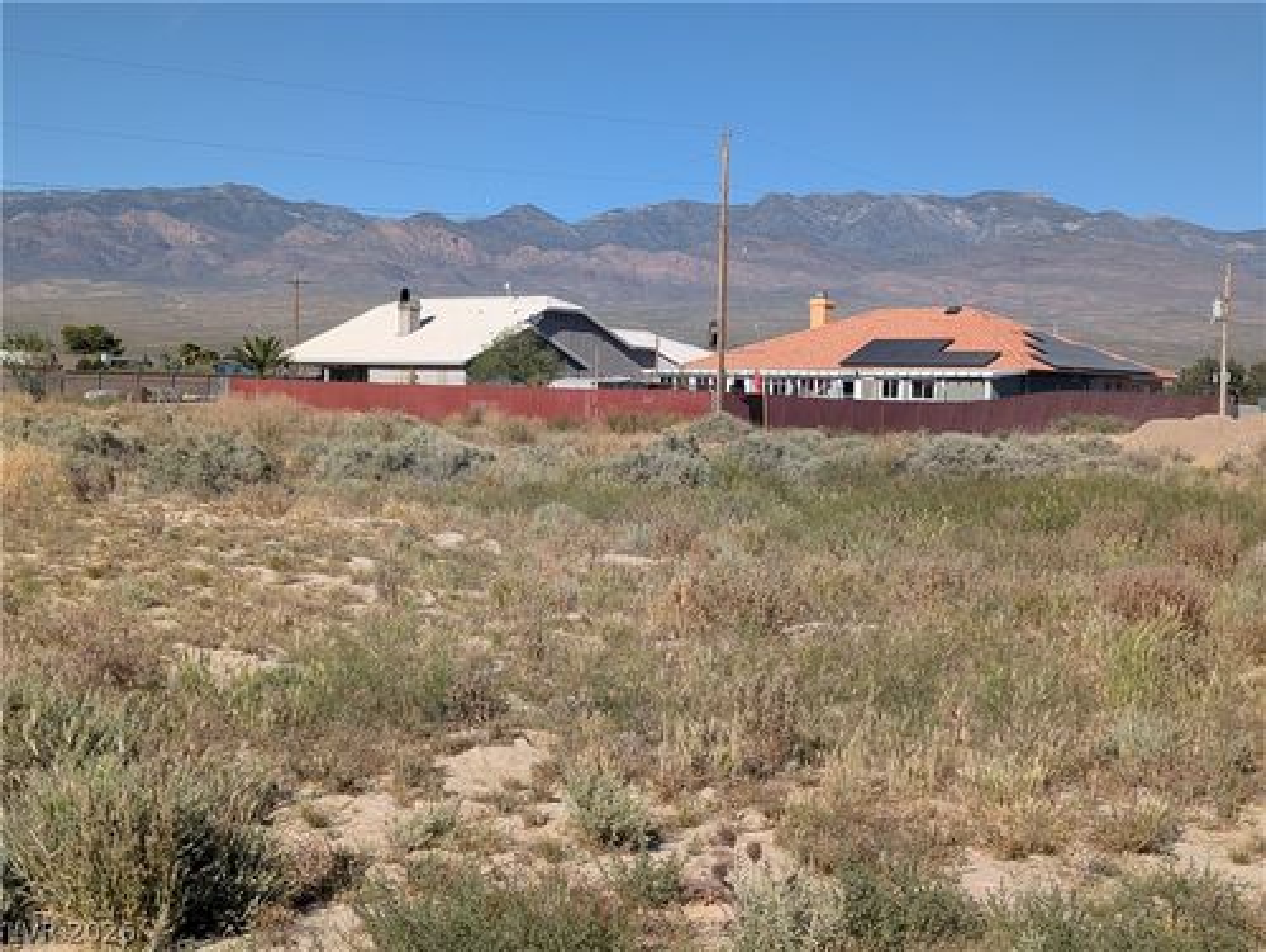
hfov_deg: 38.9
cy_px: 476
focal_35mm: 49
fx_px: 1794
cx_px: 633
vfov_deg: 29.7
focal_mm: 6.9
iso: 21
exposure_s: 1/2160
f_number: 1.68
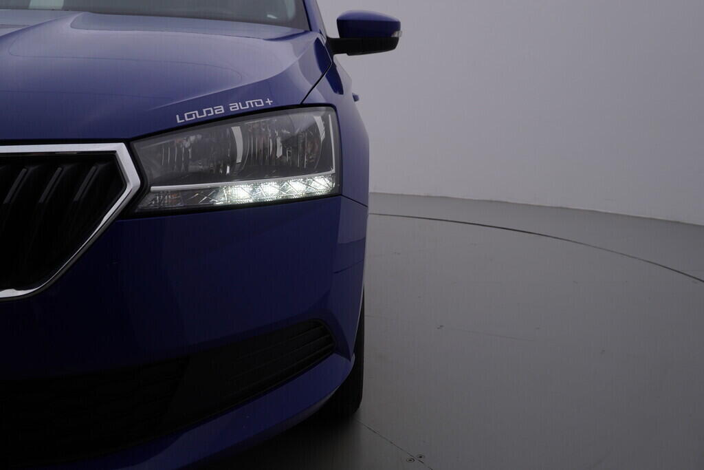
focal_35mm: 36
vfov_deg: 36.9
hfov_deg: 53.1
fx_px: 704
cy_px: 235
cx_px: 352
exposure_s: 1/160
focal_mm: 24
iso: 125
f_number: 5.6
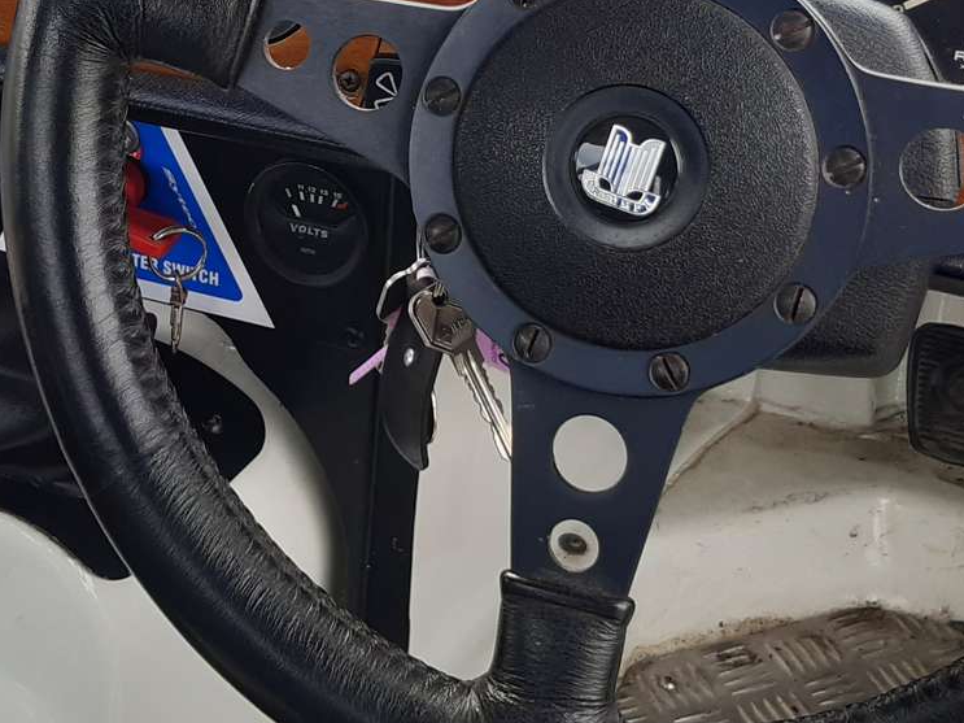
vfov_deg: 20.7
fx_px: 1949
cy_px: 139
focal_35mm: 70
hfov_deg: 27.7
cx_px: 358
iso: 40
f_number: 1.7
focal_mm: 3.92
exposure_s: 1/235
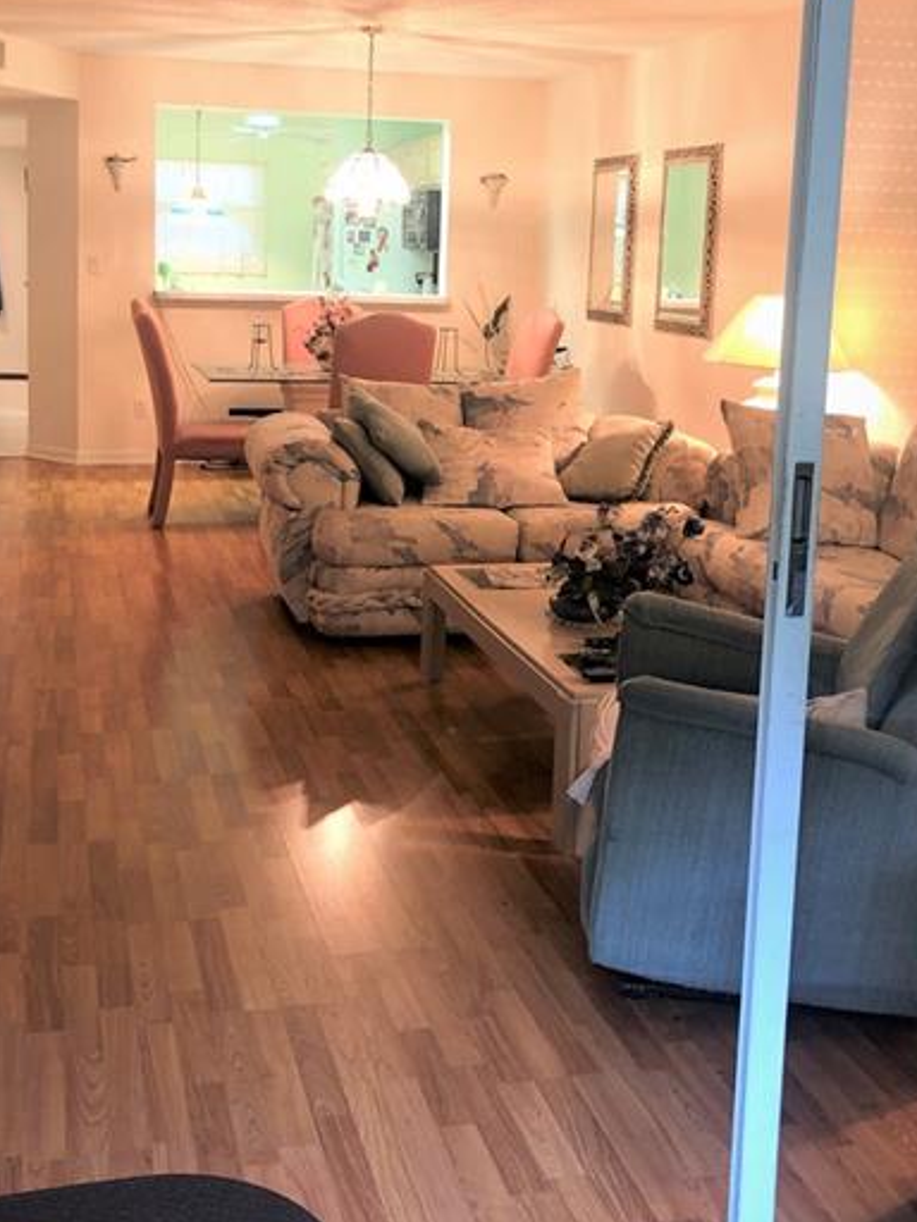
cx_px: 401
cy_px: 463
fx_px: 1483
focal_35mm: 42
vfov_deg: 44.5
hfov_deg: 34.3
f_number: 1.8
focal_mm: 3.99
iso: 64
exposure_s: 1/15
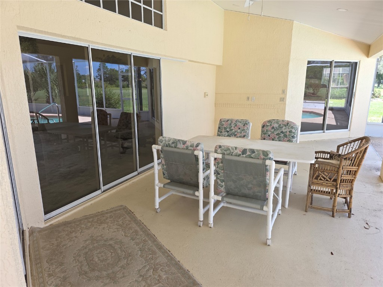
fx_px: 254
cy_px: 144
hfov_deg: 73.9
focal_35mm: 23
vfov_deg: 58.9
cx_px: 192
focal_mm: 6.3
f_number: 1.7
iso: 12
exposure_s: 1/60
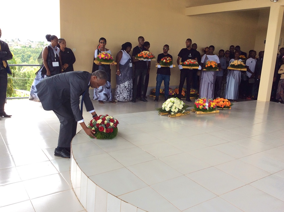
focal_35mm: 32
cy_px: 106
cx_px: 142
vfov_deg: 44.0
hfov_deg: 56.9
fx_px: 262
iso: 32
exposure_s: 1/121
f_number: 2.4
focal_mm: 3.3
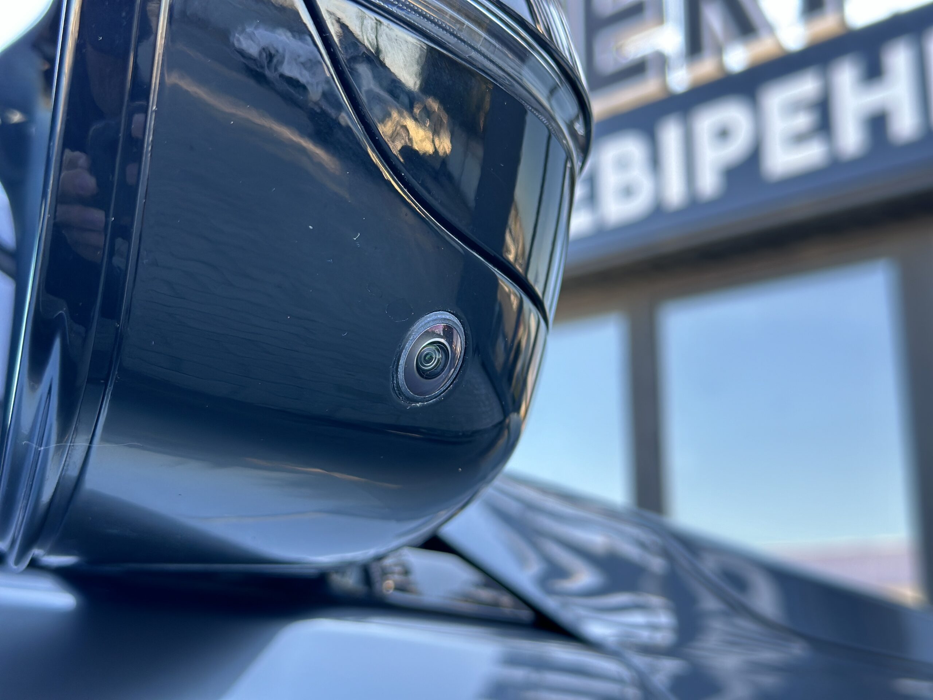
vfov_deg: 30.3
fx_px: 1294
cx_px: 466
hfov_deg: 39.7
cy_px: 350
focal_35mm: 48
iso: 80
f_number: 1.78
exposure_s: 1/219
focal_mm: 6.86
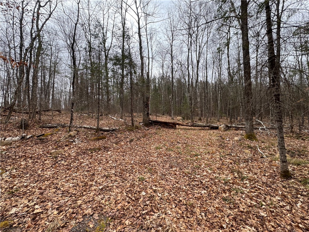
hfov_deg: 102.1
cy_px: 116
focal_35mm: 14
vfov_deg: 85.7
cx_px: 154
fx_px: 125
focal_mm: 2.22
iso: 40
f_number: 2.2
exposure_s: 1/240
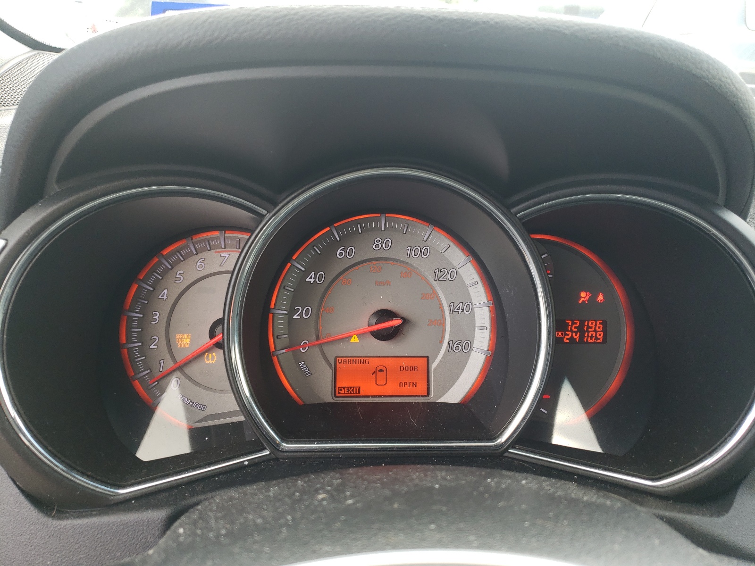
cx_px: 378
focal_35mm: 26
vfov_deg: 53.1
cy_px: 283
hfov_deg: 67.3
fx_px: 567
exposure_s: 1/133
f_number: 1.5
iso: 50
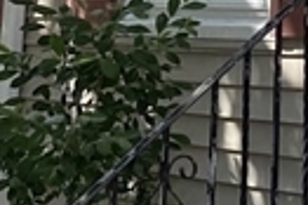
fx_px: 1812
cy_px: -295
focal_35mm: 212
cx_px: 247
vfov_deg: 6.2
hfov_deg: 9.7
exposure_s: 1/1245
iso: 32
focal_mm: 4.25
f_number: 1.8
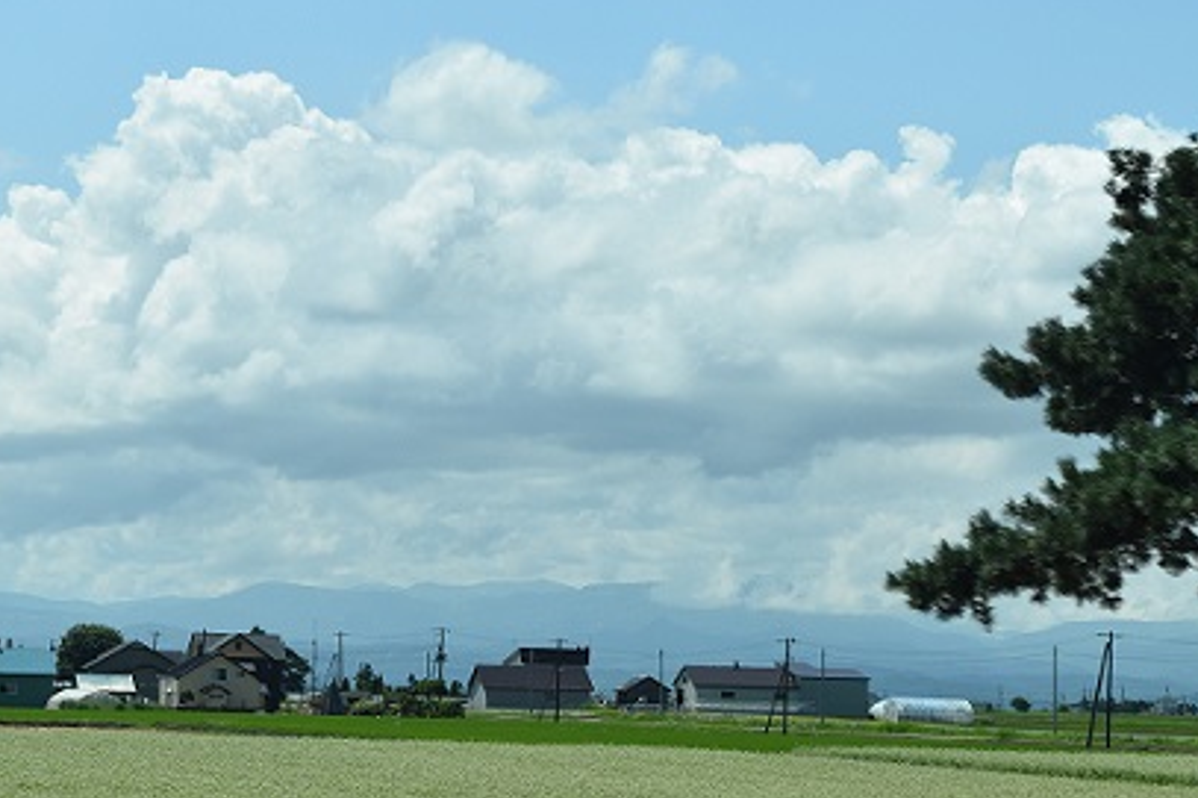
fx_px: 4049
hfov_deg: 16.8
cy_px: 551
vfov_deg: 11.2
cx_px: 333
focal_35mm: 122
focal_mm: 55
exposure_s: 1/400
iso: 200
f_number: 10
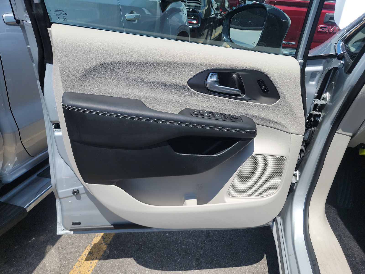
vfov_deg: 56.8
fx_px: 253
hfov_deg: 71.6
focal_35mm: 24
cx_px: 182
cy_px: 137
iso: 50
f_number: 1.8
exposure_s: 1/716
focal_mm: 6.7
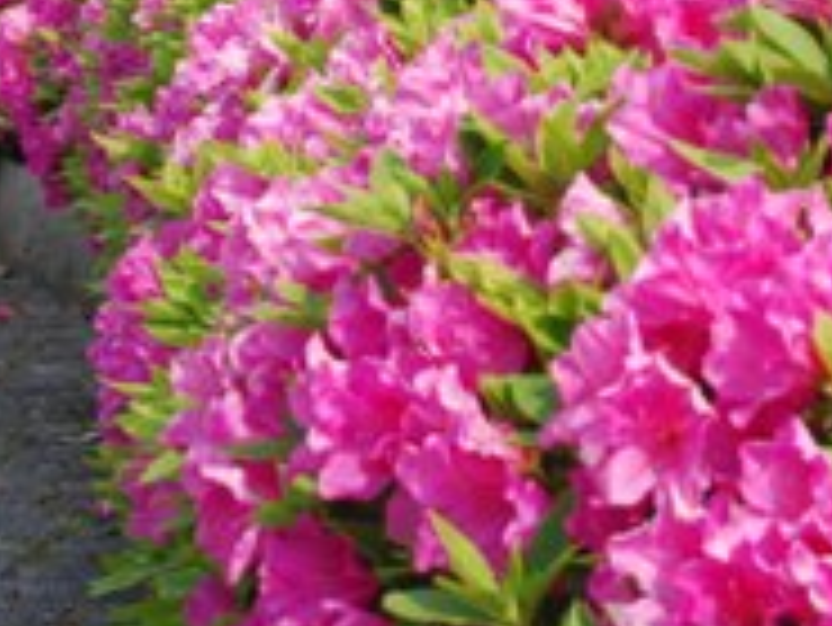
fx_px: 4979
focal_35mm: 207
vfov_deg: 7.1
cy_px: -142
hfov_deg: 9.5
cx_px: 641
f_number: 11
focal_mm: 38
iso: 400
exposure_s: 1/400
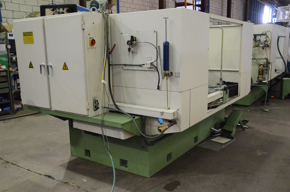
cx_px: 145
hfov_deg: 57.3
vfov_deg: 39.8
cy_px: 96
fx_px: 265
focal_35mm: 33
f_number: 3.8
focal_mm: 22
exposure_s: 1/200
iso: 6400
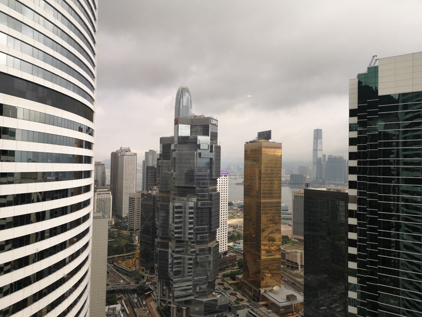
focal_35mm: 27
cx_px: 211
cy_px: 158
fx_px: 329
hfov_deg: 65.3
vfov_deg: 51.4
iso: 50
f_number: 1.8
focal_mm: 3.95
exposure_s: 1/163
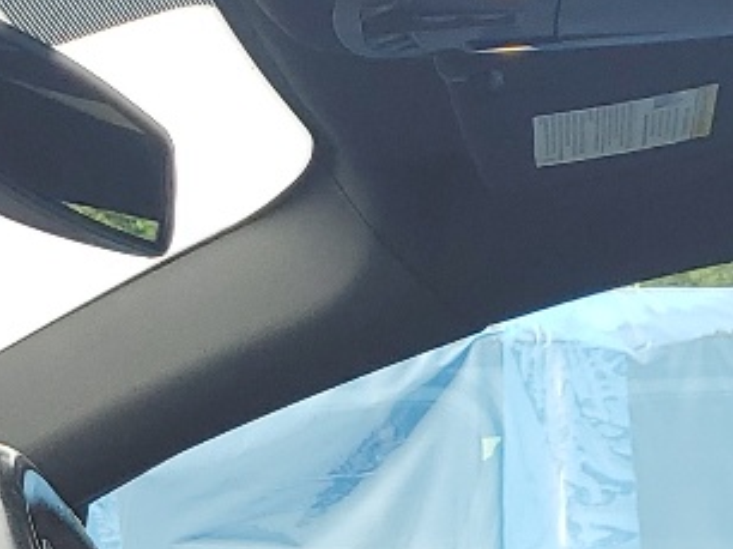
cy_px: 1127
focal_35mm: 136
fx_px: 2878
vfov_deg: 10.0
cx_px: 505
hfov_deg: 14.5
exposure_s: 1/455
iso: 50
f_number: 1.5
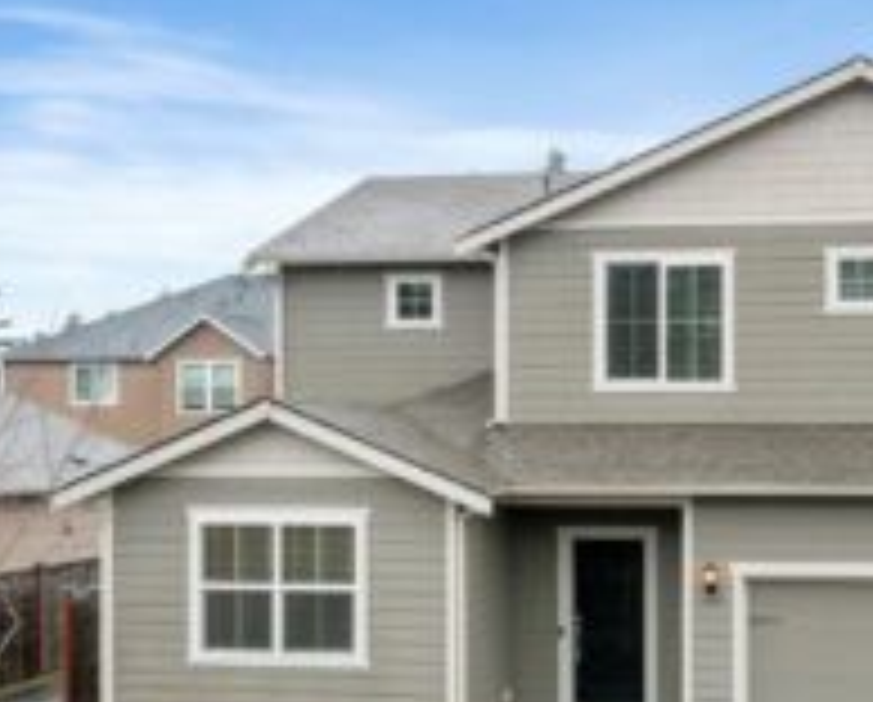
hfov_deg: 33.6
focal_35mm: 54
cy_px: 477
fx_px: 1398
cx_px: 702
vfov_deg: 28.0
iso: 400
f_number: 8
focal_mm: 10.26
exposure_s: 1/120
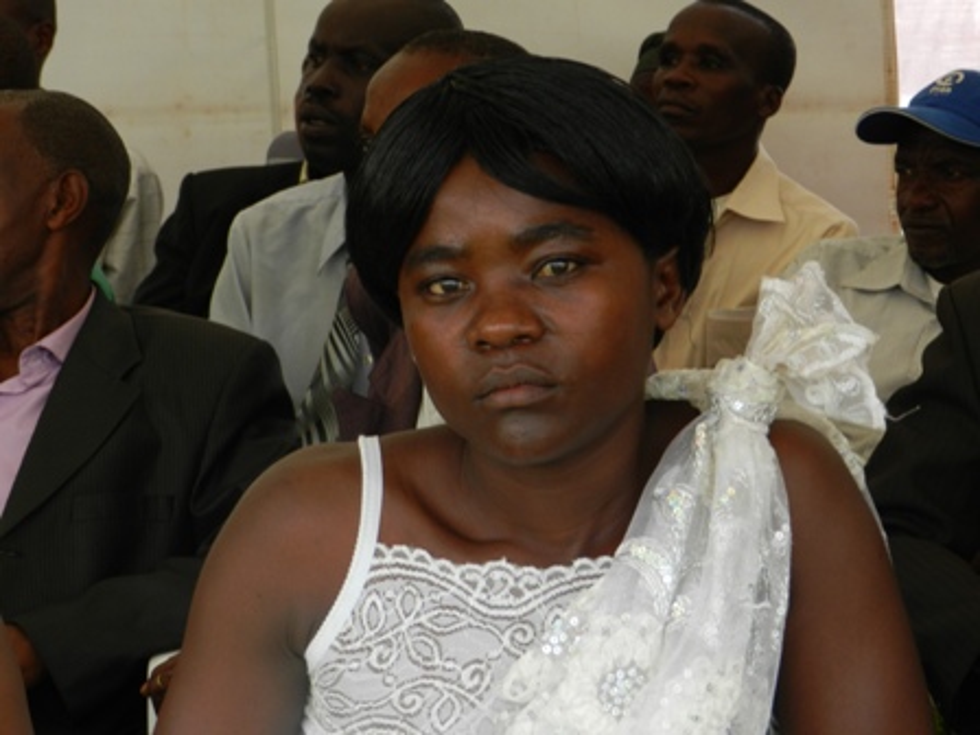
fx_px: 3680
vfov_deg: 11.4
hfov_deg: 15.2
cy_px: 368
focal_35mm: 130
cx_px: 490
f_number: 5
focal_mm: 23.1
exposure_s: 1/80
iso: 160
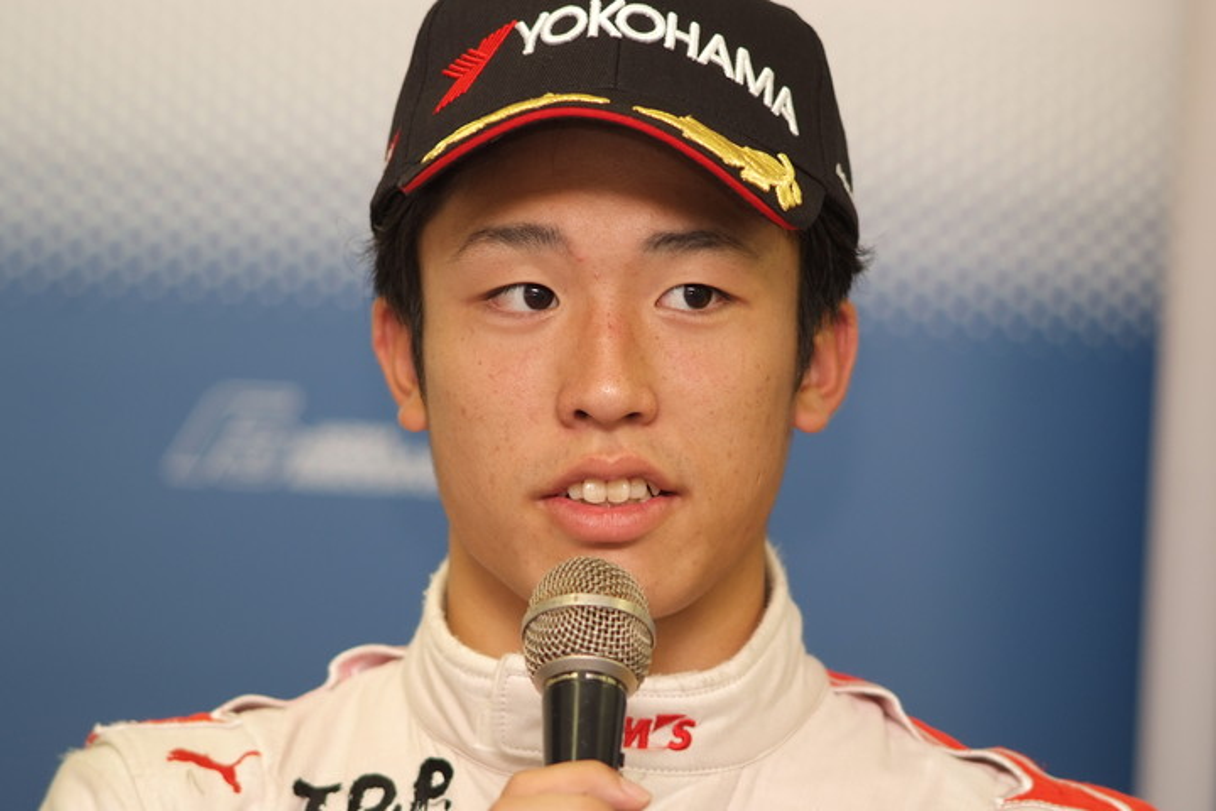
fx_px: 9119
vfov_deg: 5.1
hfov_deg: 7.6
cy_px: 406
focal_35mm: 270
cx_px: 608
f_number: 2.8
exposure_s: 1/125
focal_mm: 180
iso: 400
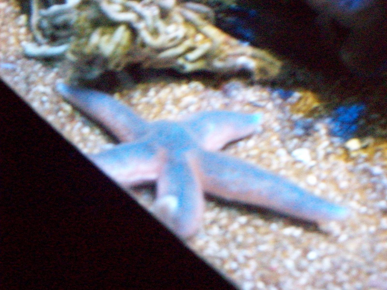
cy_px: 145
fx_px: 503
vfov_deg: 32.2
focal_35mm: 45
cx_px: 194
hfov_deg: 42.1
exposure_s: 1/10.3
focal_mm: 7.6
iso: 800
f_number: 3
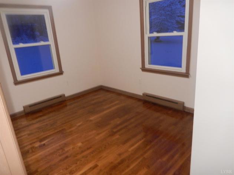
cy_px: 88
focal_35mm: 25
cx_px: 117
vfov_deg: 54.9
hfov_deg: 69.4
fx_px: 169
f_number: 3.4
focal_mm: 4.5
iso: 220
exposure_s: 1/30
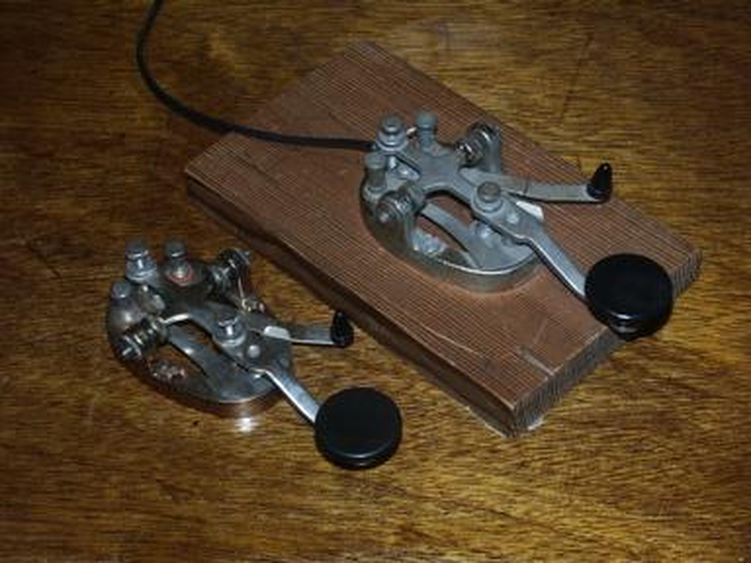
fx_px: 1801
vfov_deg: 17.8
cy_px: 282
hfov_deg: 23.6
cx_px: 376
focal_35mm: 83
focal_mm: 20.7
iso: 200
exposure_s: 1/60
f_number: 4.5
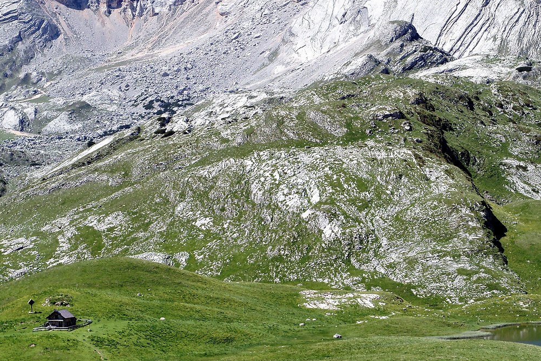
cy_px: 147
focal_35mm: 121
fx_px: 1818
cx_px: 399
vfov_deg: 11.3
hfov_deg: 16.8
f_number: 6.3
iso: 200
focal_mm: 50
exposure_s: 1/800
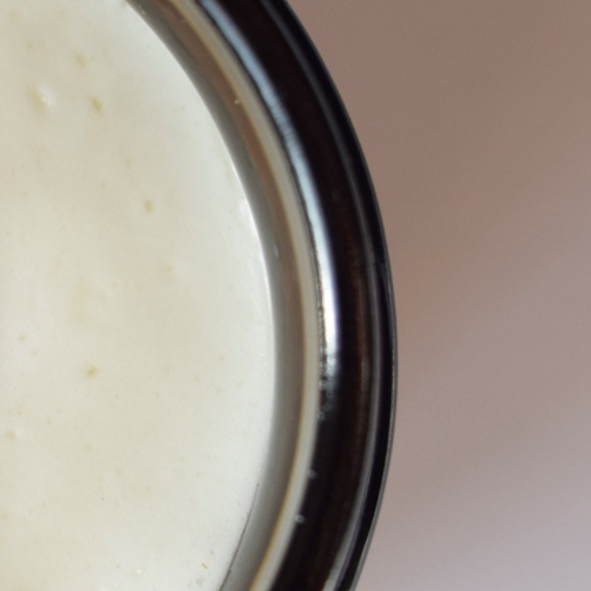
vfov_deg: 10.7
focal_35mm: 164
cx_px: -282
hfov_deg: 10.3
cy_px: 285
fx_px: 3168
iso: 400
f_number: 5.6
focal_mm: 28
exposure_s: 1/160
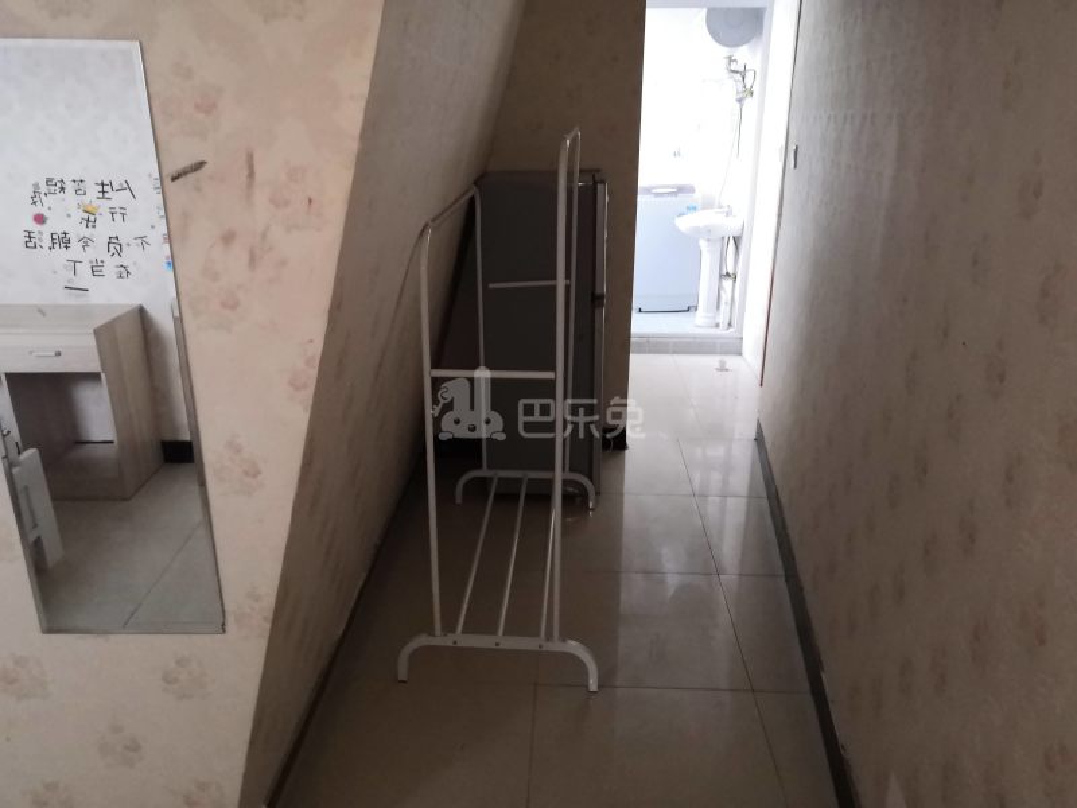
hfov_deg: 65.3
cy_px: 404
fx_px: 840
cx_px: 538
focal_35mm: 27
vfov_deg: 51.4
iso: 640
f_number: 1.8
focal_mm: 3.95
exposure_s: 1/25
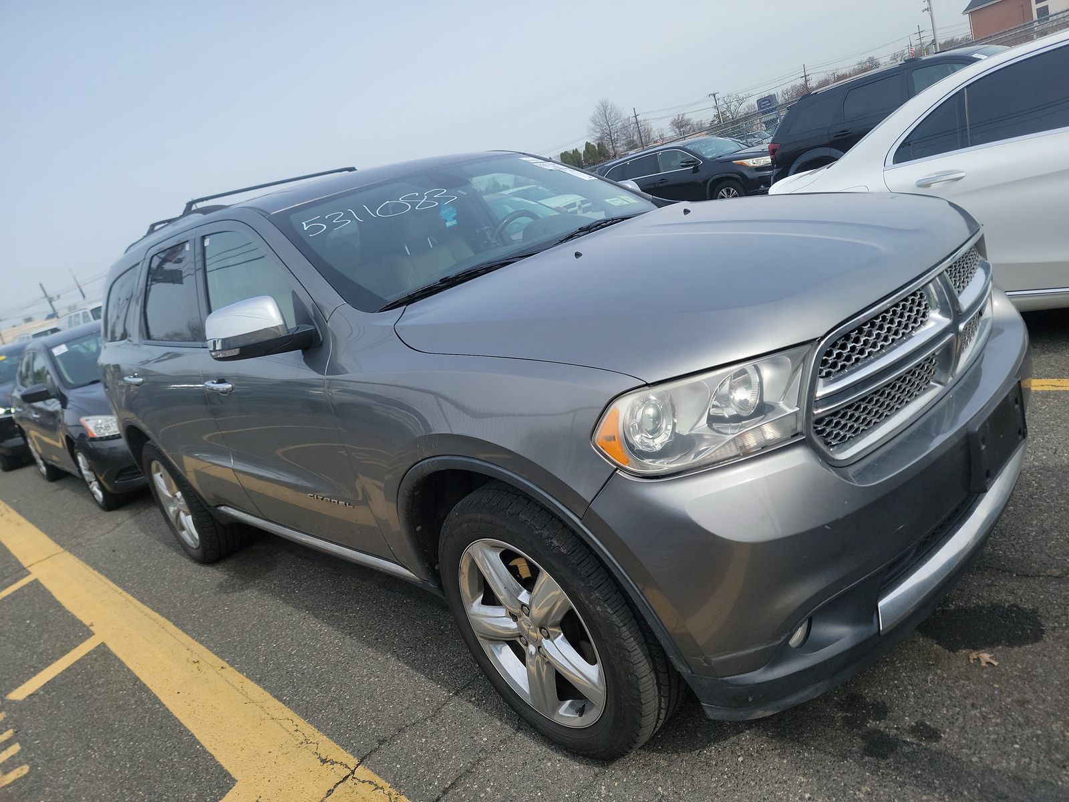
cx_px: 534
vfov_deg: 56.8
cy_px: 401
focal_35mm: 24
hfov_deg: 71.6
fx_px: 741
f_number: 1.8
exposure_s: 1/695
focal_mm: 6.7
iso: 50
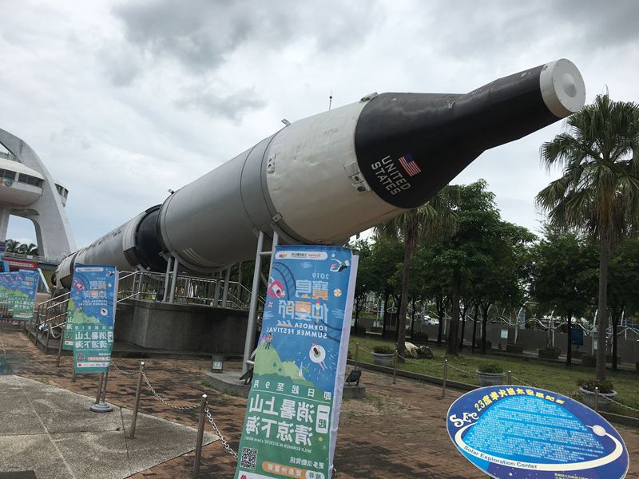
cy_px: 240
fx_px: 535
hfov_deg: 61.7
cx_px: 320
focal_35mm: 29
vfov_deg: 48.2
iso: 25
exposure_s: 1/2404
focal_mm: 4.15
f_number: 2.2
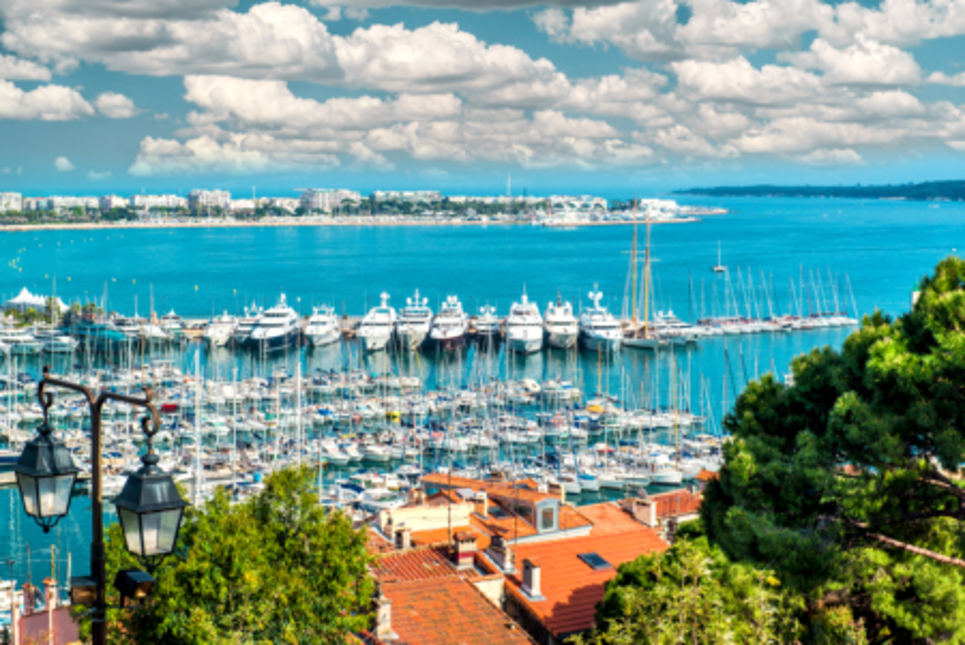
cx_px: 482
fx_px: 1878
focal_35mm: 70
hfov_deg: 28.8
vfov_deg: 19.5
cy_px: 322
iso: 400
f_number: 10
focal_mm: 70
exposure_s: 1/250
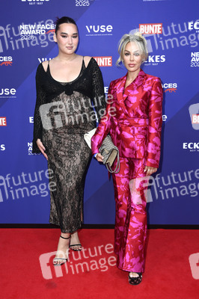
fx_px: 299
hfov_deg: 36.8
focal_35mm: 36
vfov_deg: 53.2
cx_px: 100
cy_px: 150
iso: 800
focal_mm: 36
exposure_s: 1/250
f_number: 5.6
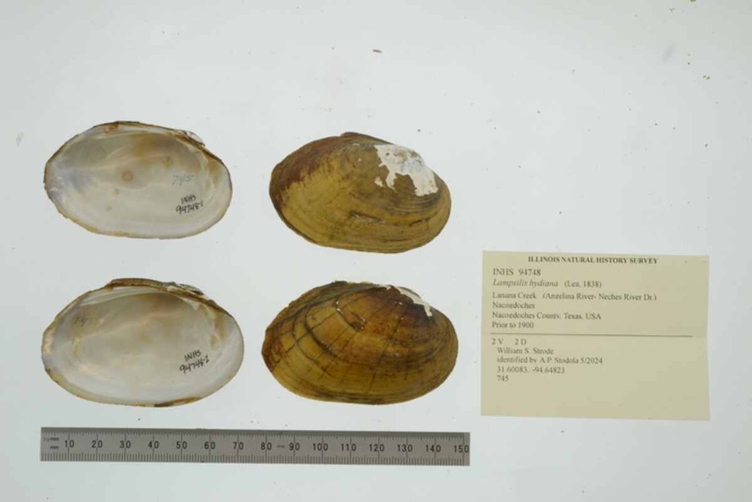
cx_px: 376
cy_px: 251
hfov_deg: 33.4
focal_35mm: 60
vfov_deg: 22.6
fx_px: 1254
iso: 100
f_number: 32
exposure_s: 1/10
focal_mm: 60
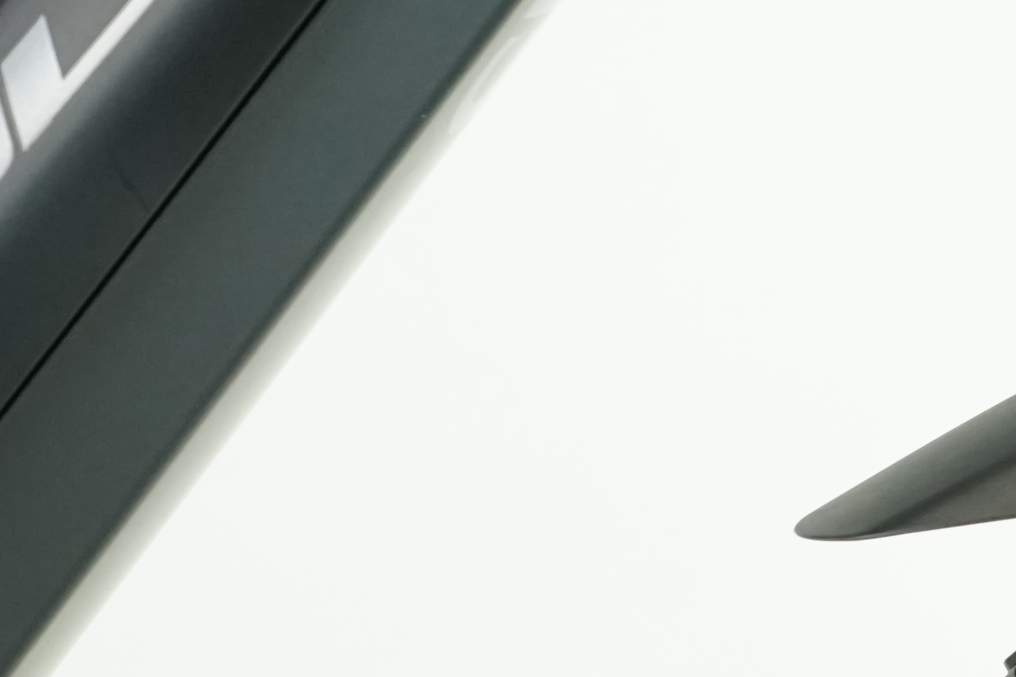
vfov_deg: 9.9
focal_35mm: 139
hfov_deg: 13.8
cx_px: 1550
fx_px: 3922
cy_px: 236
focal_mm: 35
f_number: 5
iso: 2000
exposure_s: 1/200
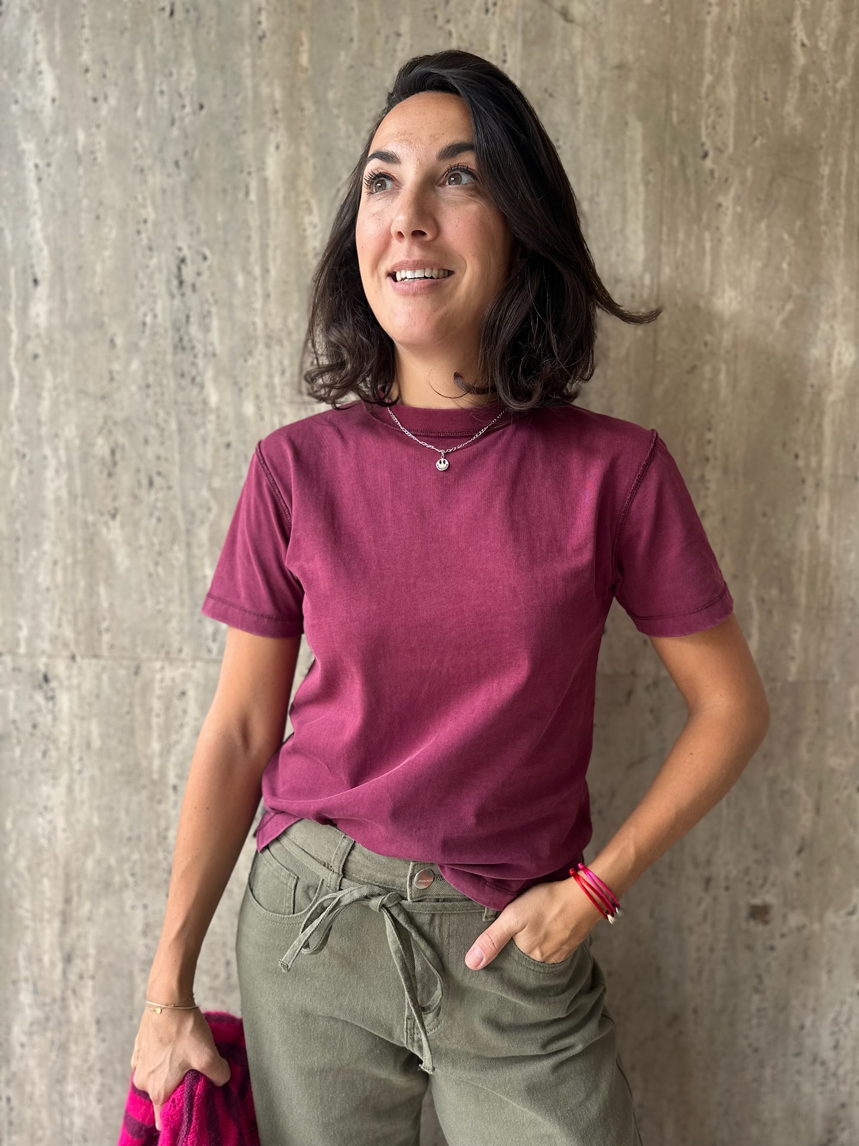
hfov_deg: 56.8
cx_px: 430
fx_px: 794
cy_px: 573
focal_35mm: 24
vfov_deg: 71.6
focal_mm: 6.86
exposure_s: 1/121
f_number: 1.78
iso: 125
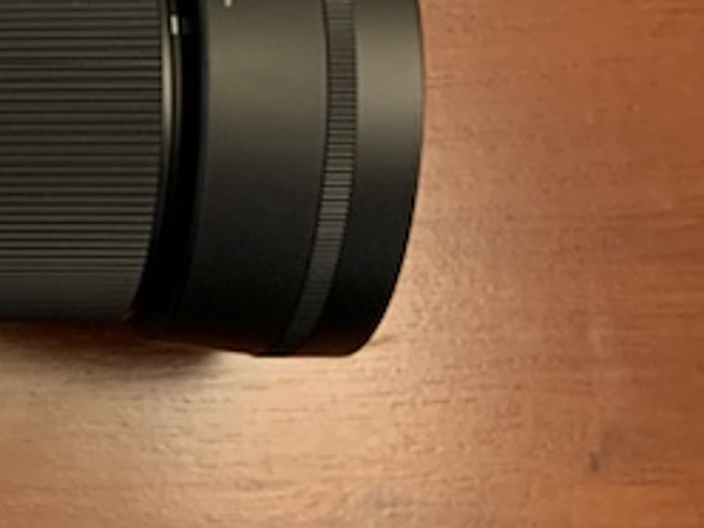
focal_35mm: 105
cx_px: -508
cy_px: 406
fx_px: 2135
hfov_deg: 16.2
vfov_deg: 14.0
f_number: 1.8
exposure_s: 1/42
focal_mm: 4.25
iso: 160
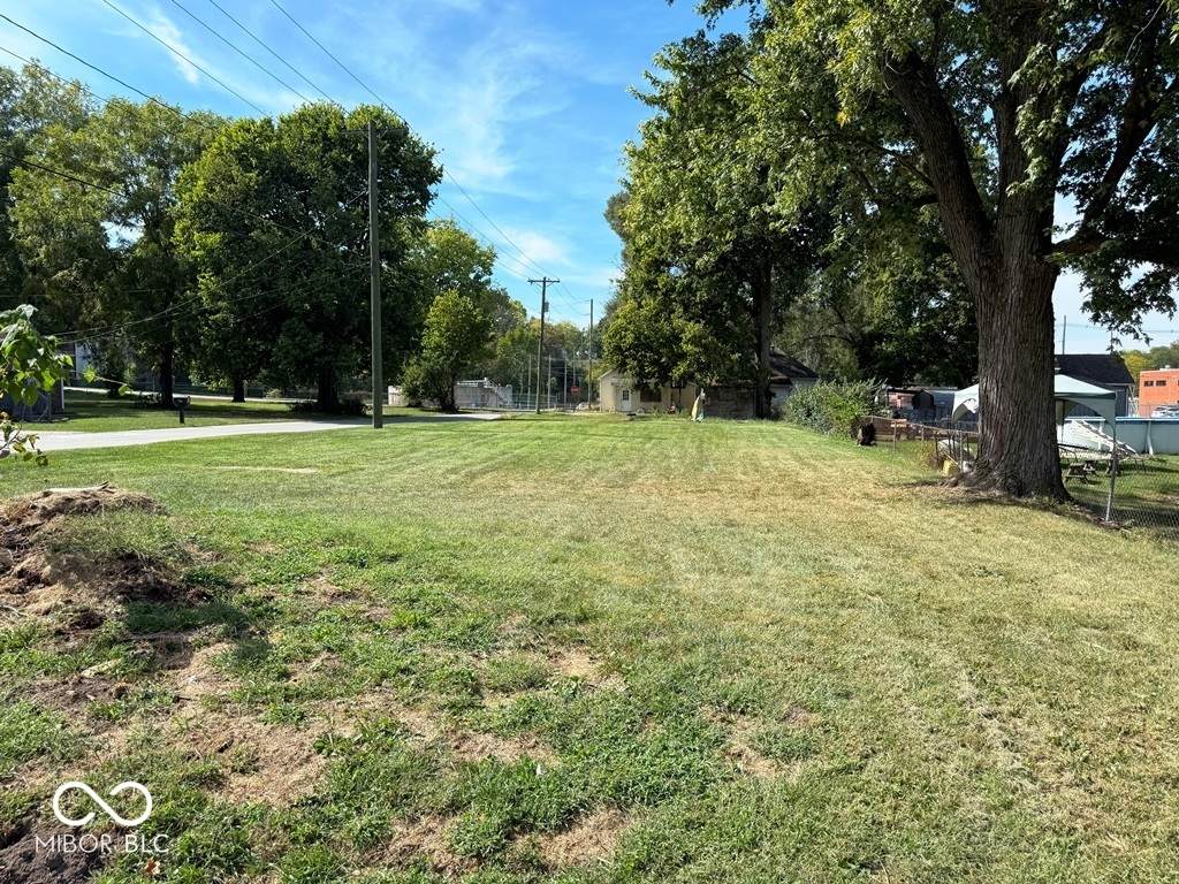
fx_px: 817
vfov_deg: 56.8
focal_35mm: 24
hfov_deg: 71.6
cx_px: 590
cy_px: 442
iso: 80
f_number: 1.78
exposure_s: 1/2801
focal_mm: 6.76
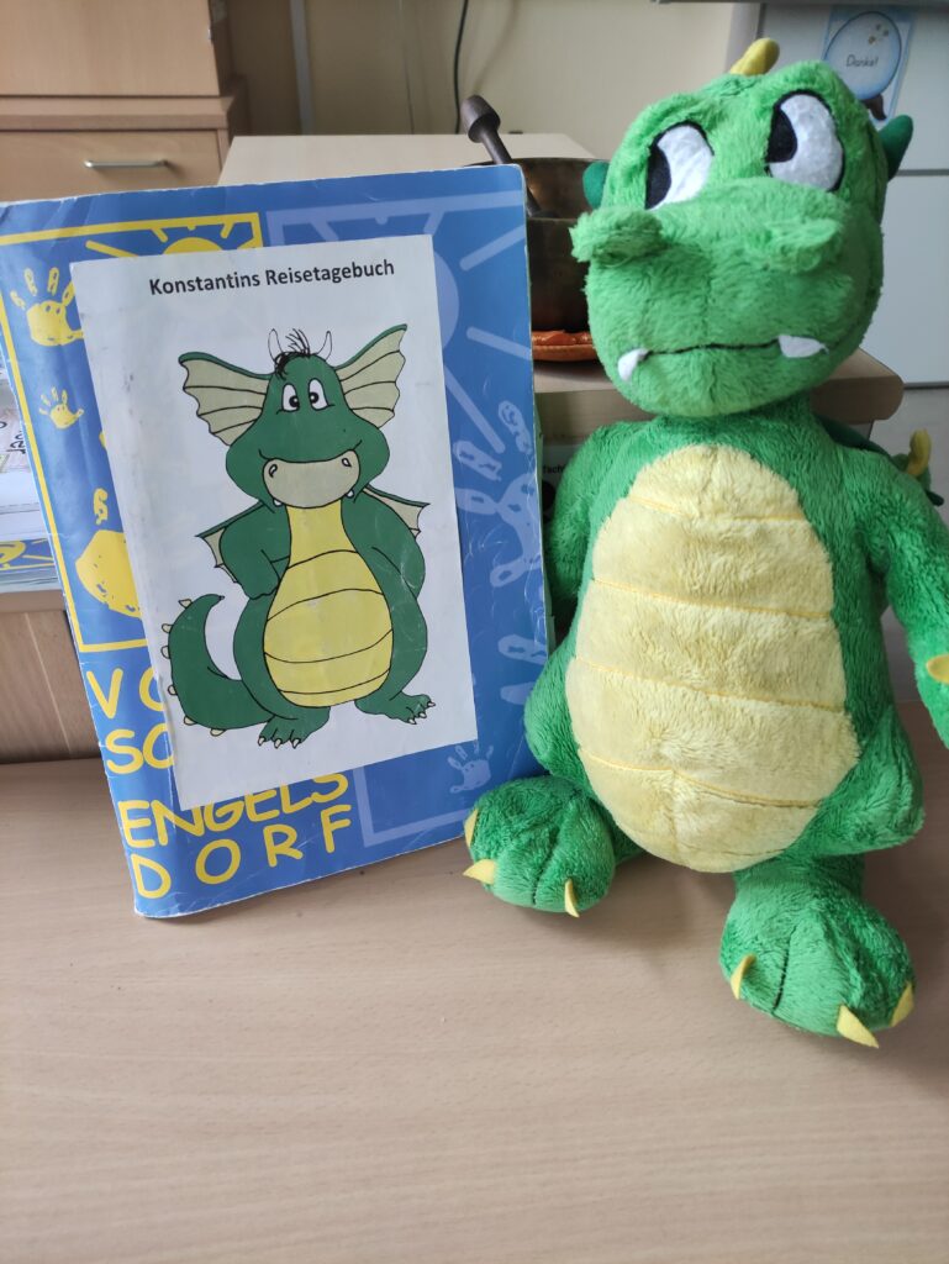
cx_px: 474
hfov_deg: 54.9
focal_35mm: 25
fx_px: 913
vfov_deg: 69.4
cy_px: 632
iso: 711
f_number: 1.89
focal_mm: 5.43
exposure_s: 1/33
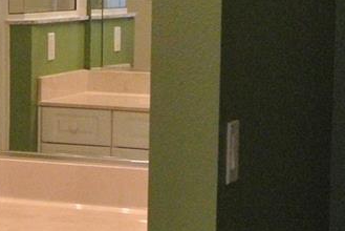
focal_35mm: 146
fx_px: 1400
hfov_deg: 12.8
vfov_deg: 9.4
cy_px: 124
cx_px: -267
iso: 1600
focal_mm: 11.4
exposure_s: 1/200
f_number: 3.5
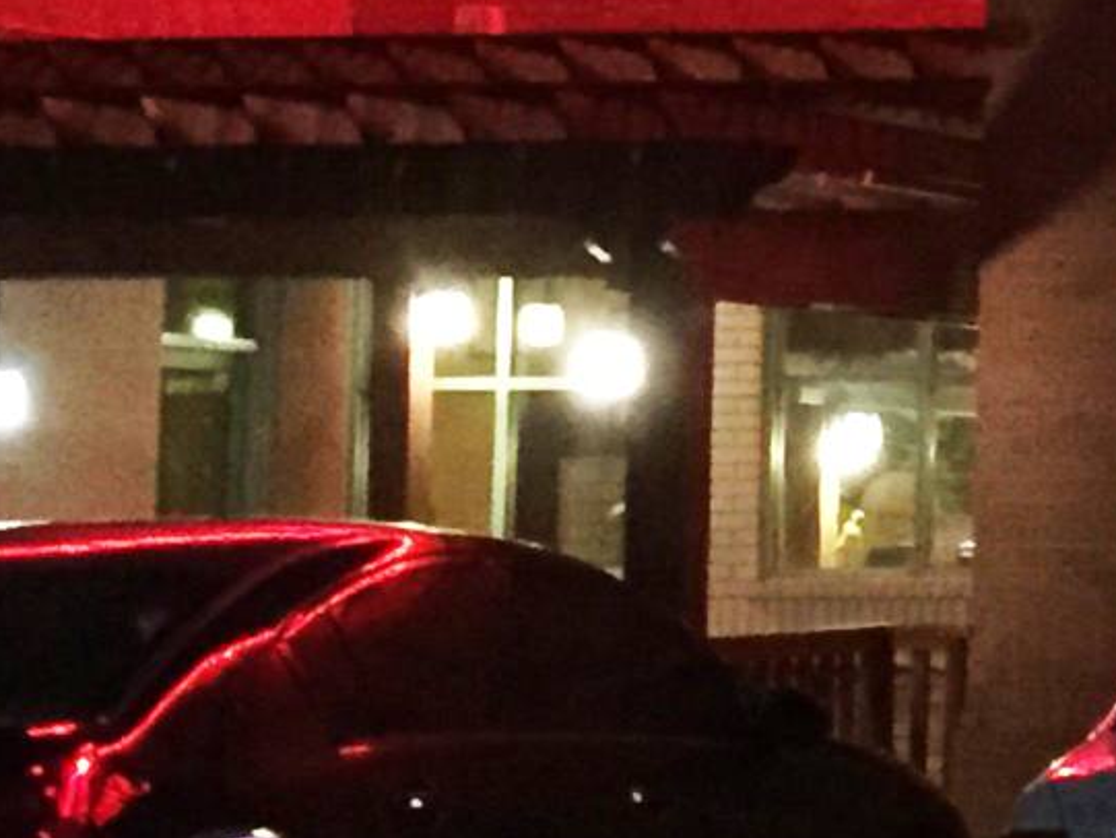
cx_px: 2300
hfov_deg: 10.3
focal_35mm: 175
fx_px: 5643
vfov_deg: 8.5
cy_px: 50
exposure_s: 1/15
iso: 400
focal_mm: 4.15
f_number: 2.2
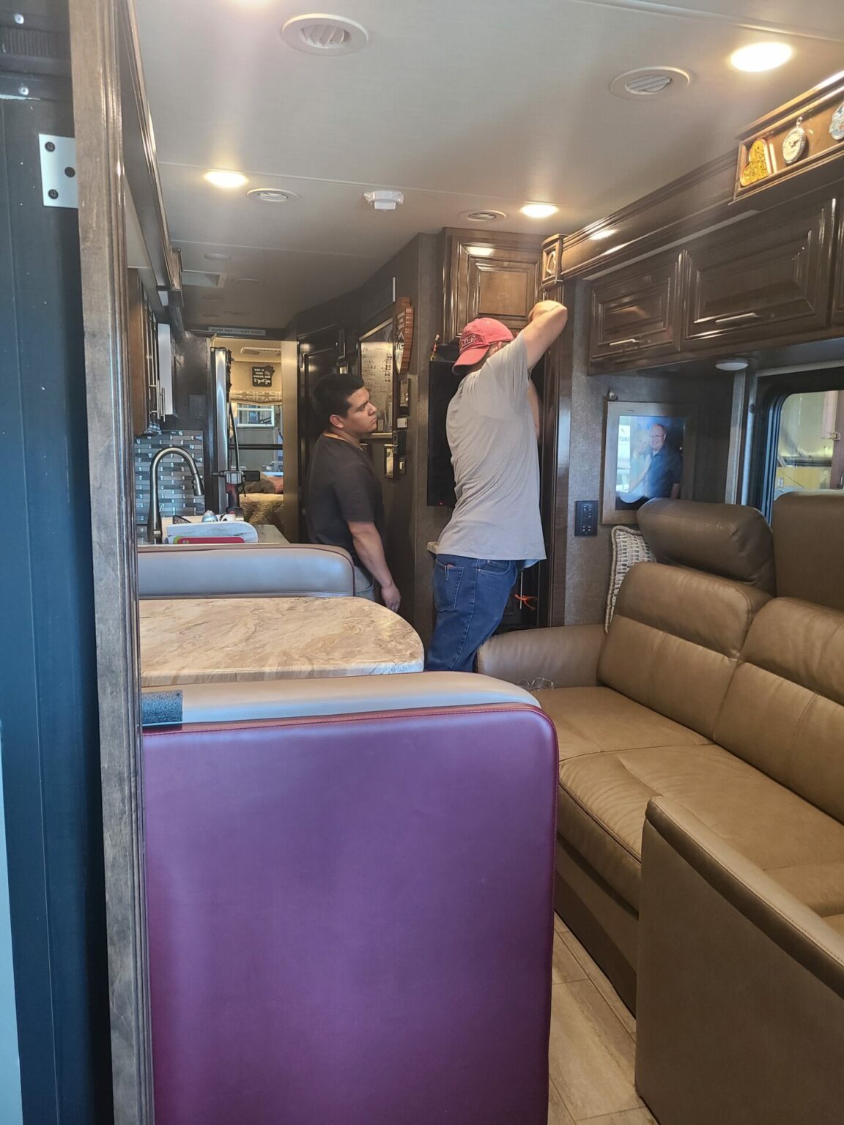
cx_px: 422
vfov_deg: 67.3
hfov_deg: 53.1
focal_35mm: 26
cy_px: 562
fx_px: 845
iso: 640
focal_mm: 5.4
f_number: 1.8
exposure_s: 1/40
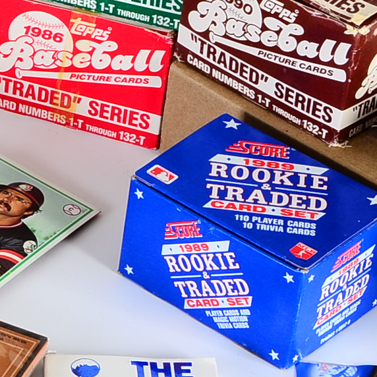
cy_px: 262
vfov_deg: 7.6
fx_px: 2834
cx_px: -337
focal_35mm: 230
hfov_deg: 7.4
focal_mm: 42
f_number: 14
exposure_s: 1/160
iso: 100
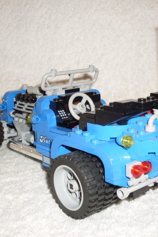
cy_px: 121
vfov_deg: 36.9
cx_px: 93
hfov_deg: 25.0
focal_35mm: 54
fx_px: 355
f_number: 2.8
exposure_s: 1/45
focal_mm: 6.3
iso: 100
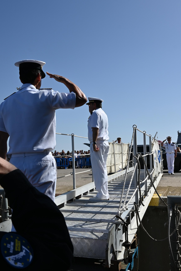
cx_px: 90
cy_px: 136
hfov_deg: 36.9
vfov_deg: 53.1
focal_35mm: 36
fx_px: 271
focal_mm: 24
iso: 100
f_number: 8
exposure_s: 1/500
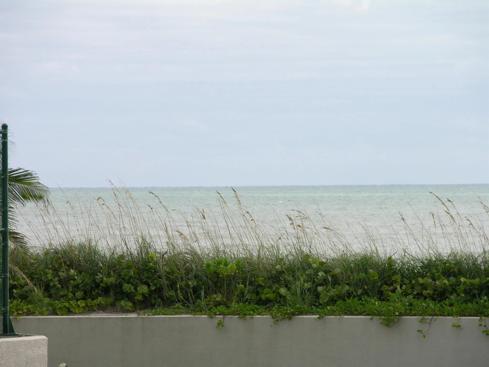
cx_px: 244
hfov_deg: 7.1
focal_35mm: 280
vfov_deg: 5.3
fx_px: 3955
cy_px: 184
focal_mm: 71.2
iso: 50
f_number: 5.3
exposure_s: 1/214
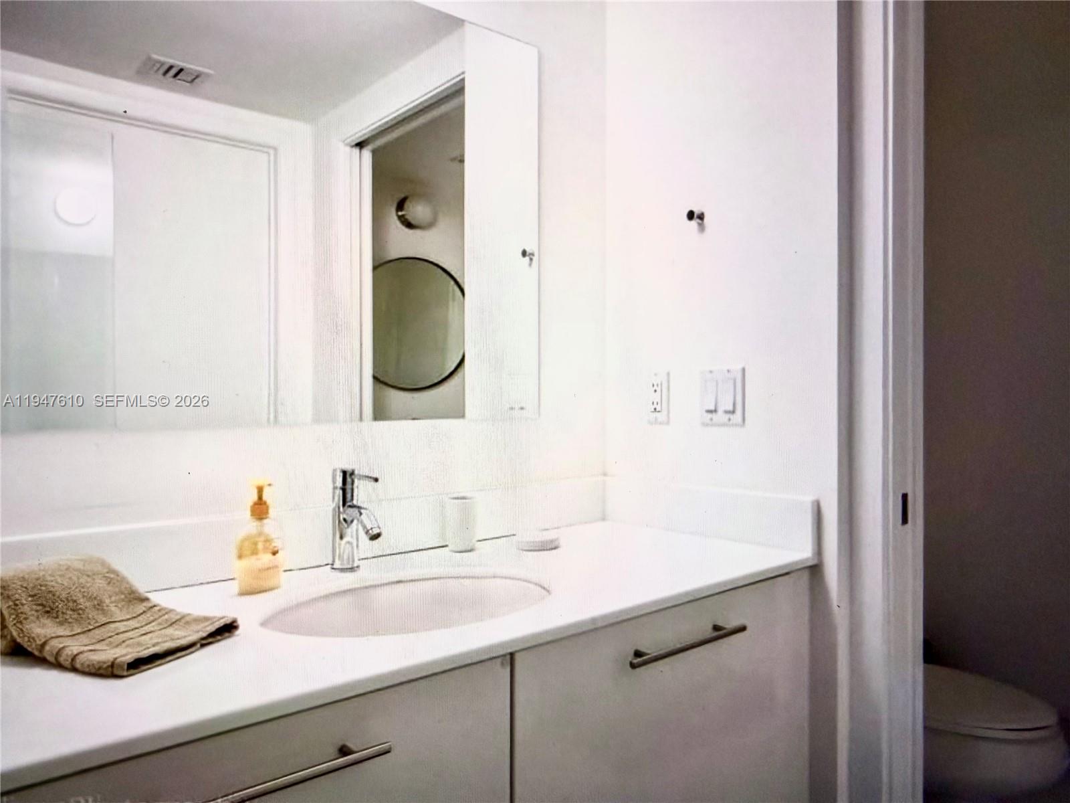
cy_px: 402
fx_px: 742
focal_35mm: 24
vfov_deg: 56.8
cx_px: 535
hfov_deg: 71.6
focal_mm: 2.22
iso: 200
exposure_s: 1/100
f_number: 2.2
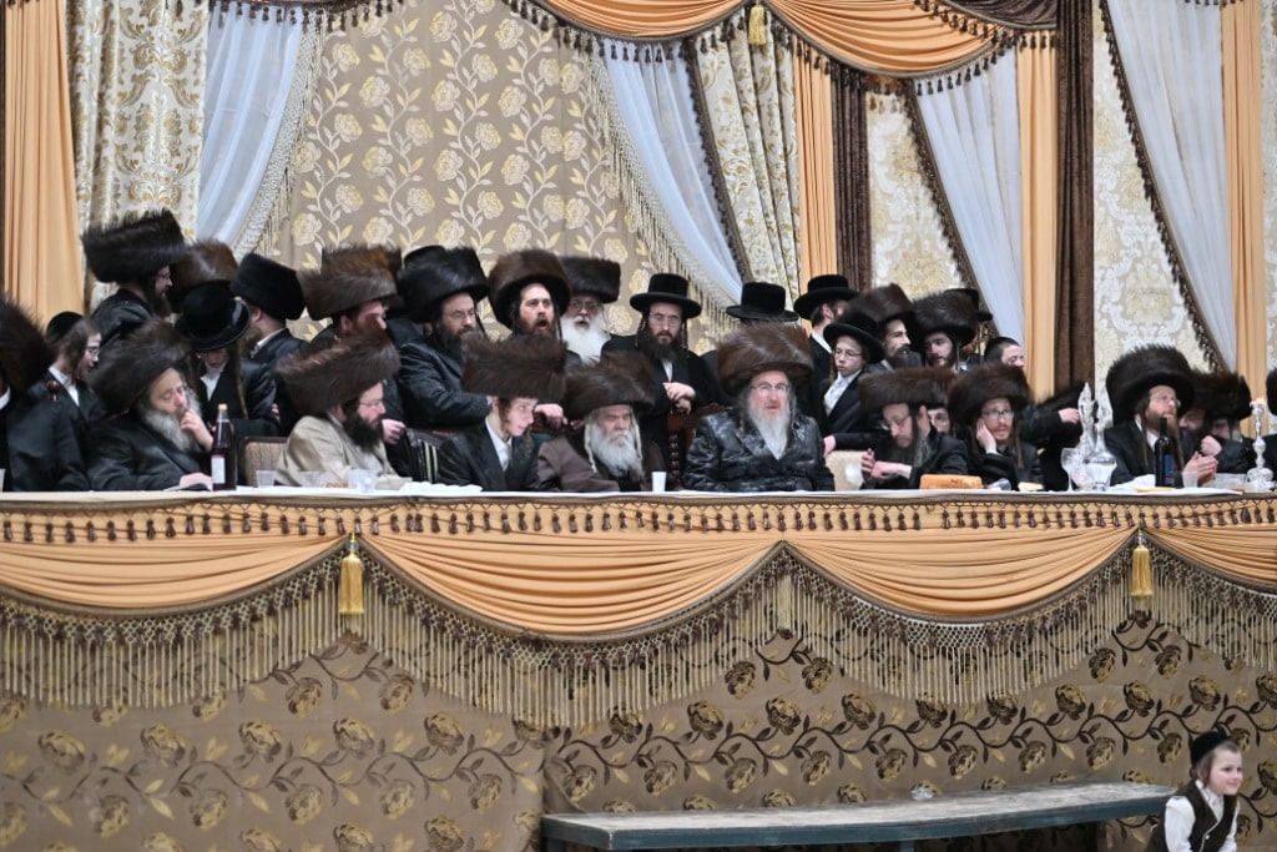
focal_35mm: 70
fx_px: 2483
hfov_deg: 28.8
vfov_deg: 19.5
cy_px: 426
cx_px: 638
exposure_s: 1/320
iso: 1000
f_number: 2.8
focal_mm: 70
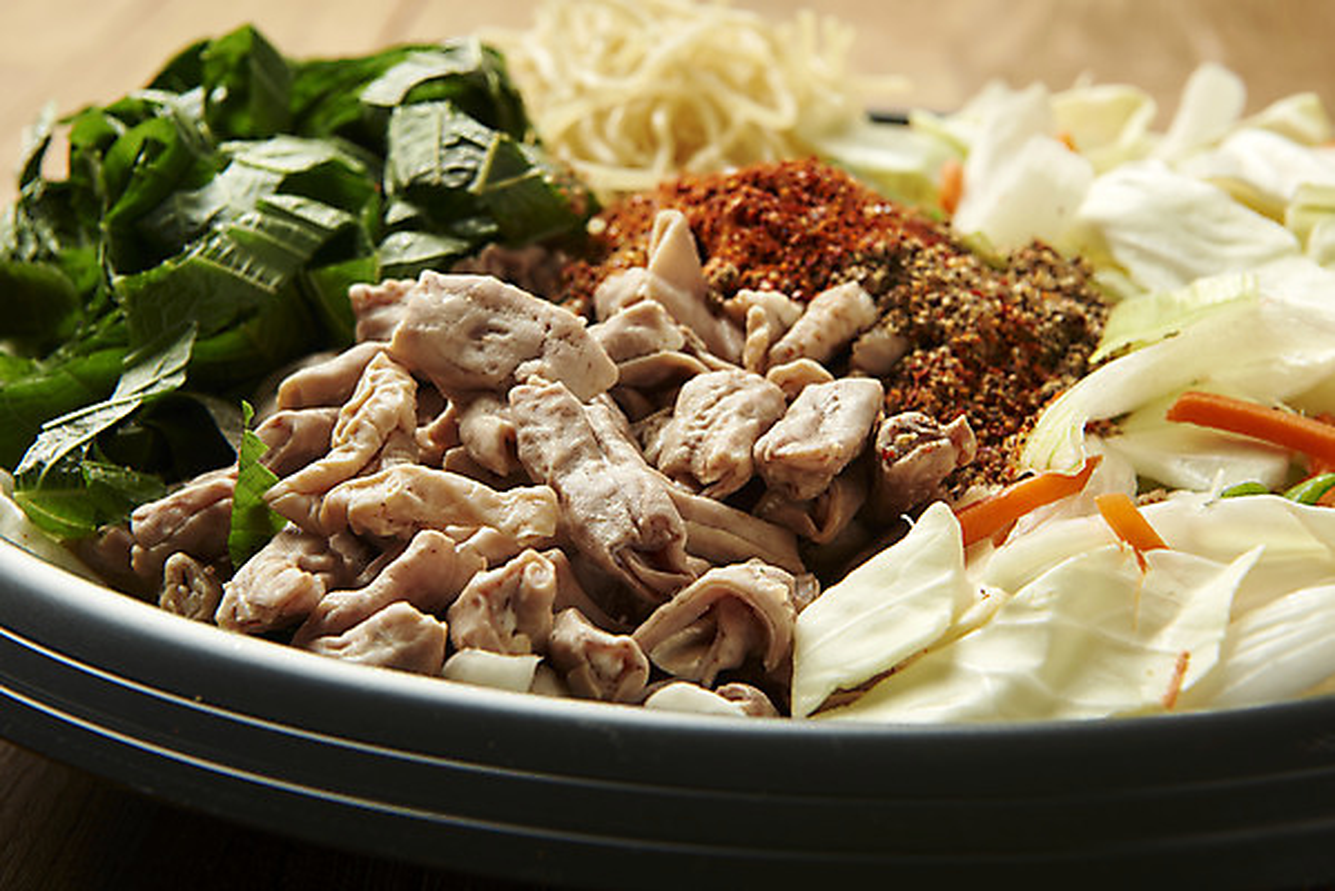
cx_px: 668
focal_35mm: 70
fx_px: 2597
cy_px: 446
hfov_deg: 28.8
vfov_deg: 19.5
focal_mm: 70
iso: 64
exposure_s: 1/125
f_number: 11
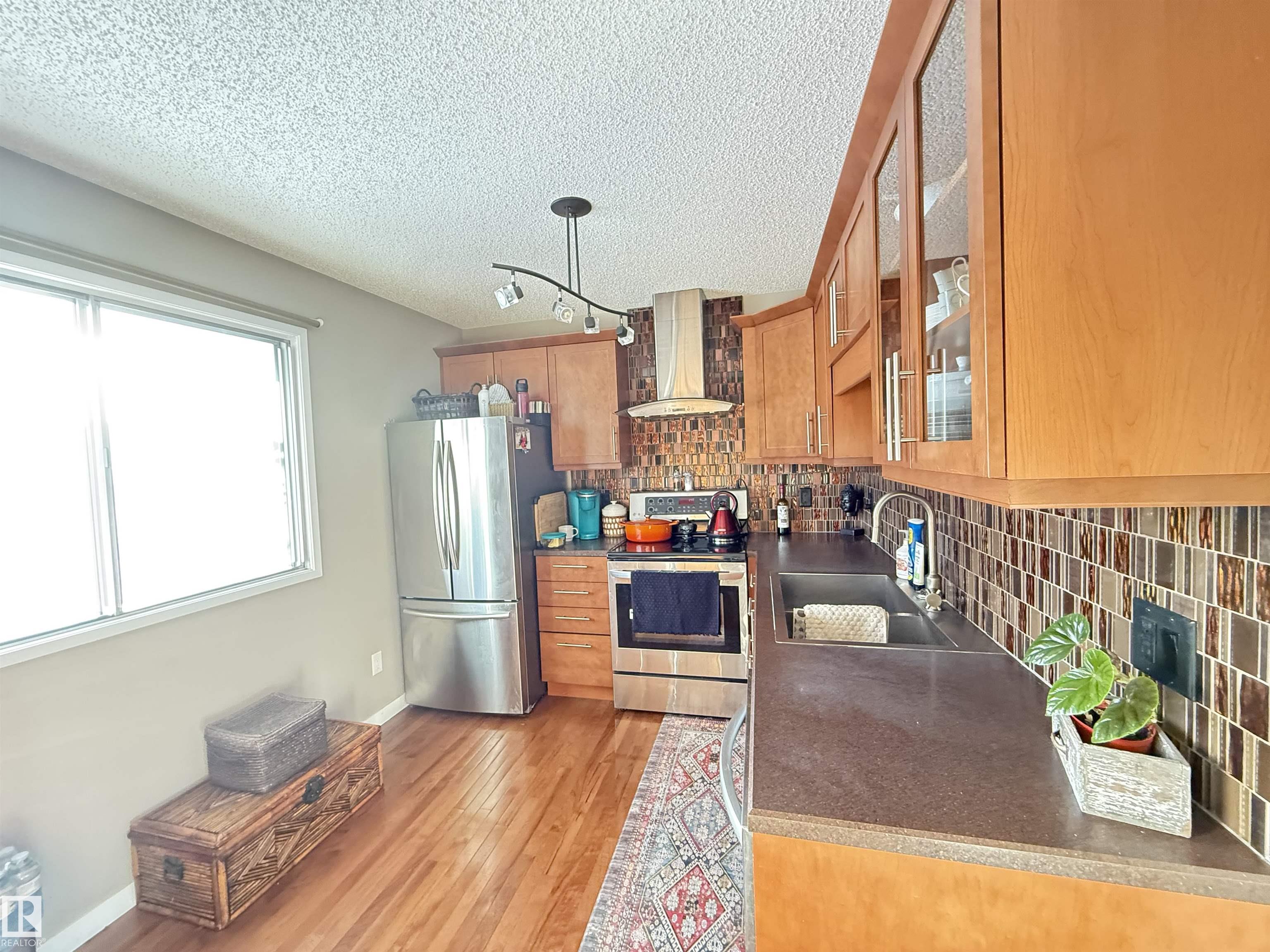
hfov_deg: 102.1
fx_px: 514
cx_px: 635
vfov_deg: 85.7
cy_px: 476
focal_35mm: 14
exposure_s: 1/60
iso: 640
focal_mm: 2.22
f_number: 2.2
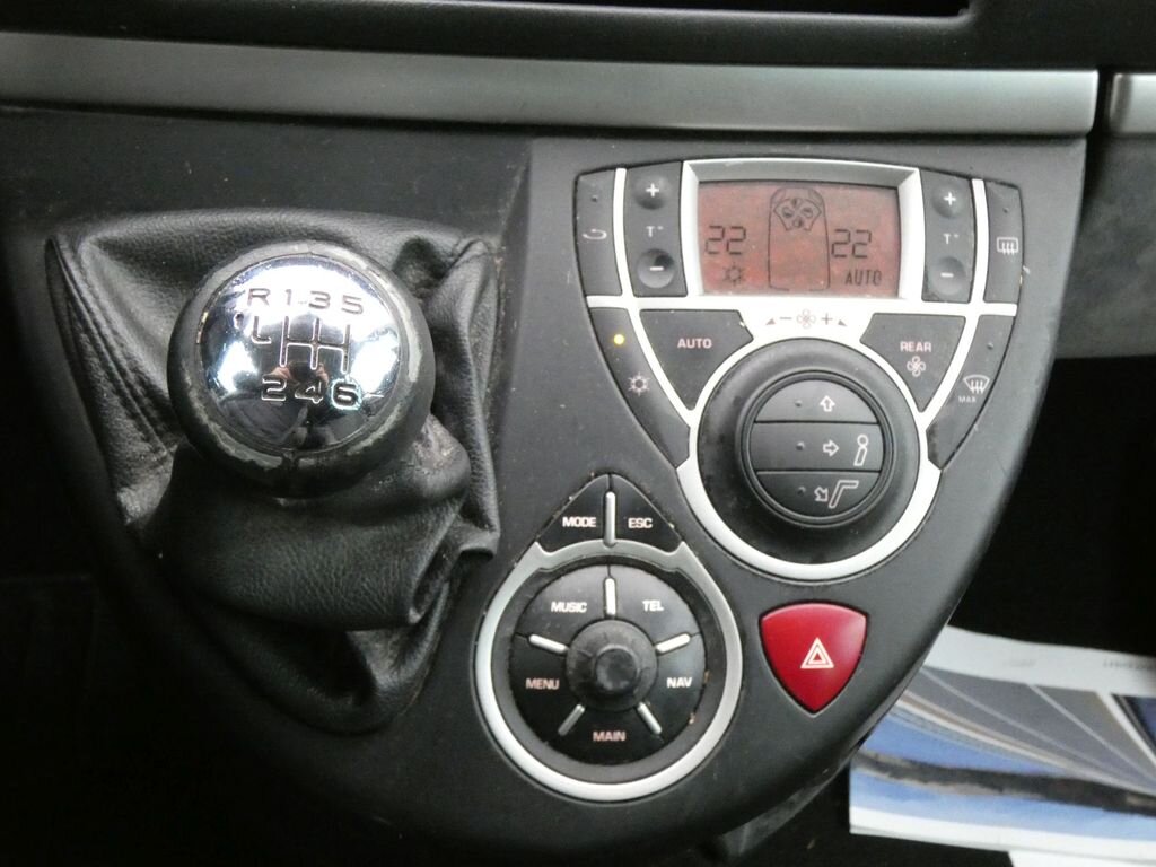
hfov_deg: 43.9
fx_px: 1436
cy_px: 434
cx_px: 578
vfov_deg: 33.6
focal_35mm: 43
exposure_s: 1/20
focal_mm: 7.8
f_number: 5.6
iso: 1600
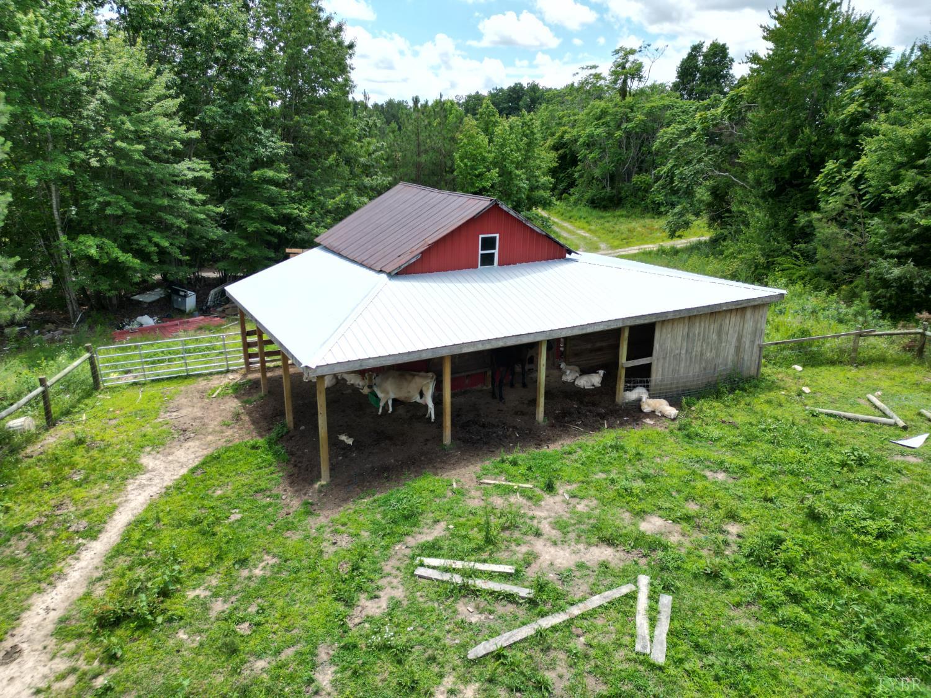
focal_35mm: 24
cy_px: 349
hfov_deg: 71.6
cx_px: 466
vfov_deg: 56.8
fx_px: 645
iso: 100
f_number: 1.7
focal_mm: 6.72
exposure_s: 1/1600
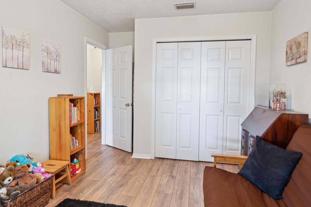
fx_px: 173
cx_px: 153
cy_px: 134
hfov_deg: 84.0
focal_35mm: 20
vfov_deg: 60.8
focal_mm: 14
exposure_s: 1/5
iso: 400
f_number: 8
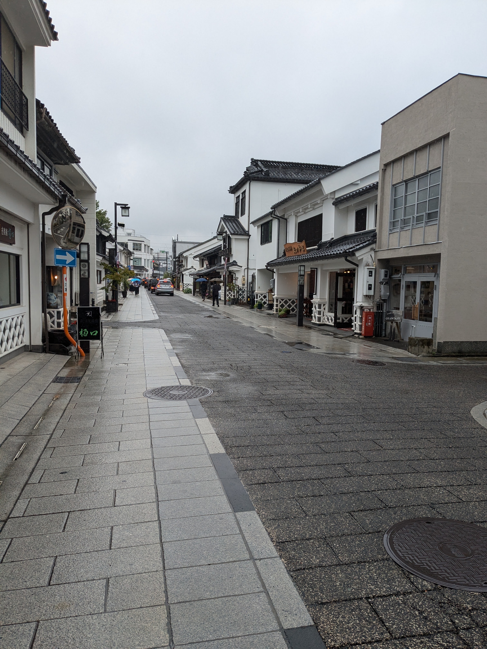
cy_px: 324
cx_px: 244
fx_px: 506
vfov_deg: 65.3
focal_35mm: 27
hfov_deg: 51.4
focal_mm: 4.38
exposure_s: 1/899
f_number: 1.73
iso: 57
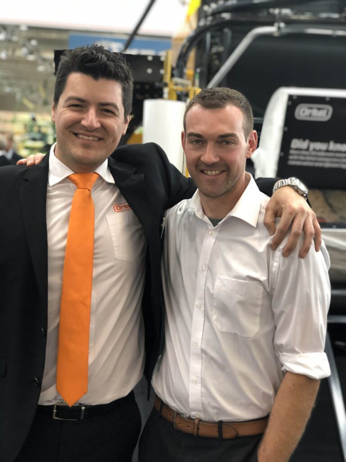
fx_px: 760
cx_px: 173
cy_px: 231
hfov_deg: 25.7
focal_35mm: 57
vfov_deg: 33.8
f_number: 2.8
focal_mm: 6.6
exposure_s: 1/33
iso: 100
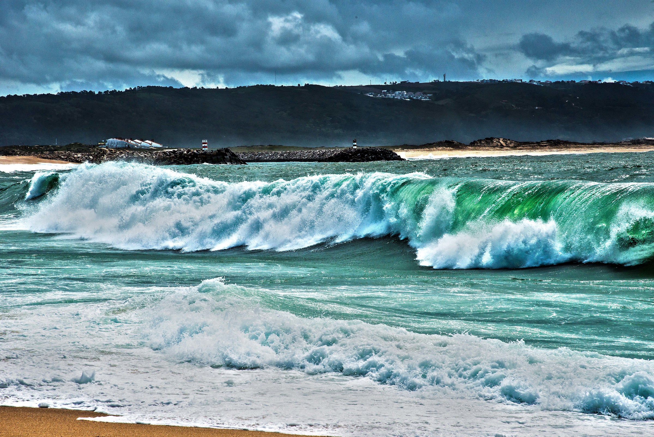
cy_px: 218
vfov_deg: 12.2
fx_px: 2035
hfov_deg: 18.3
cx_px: 327
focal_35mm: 112
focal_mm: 112
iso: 400
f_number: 18
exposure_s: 1/500
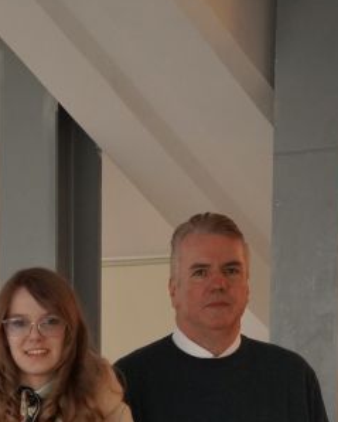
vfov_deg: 11.1
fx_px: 2081
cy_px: 640
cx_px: 44
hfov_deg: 9.3
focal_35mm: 167
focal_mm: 35.7
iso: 2000
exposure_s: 1/125
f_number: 3.5
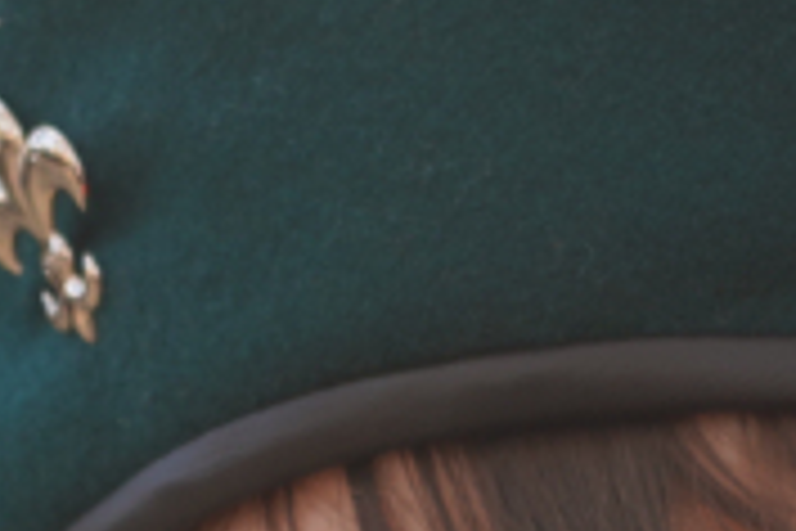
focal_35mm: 772
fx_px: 17068
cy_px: 1460
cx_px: 481
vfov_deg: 1.8
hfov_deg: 2.7
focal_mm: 105
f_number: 4
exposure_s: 1/160
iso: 125
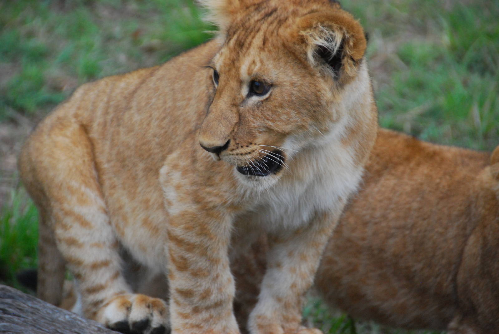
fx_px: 4163
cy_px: 167
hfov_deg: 6.9
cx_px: 250
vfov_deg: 4.6
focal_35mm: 300
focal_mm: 200
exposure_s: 1/60
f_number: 5.6
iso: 1000
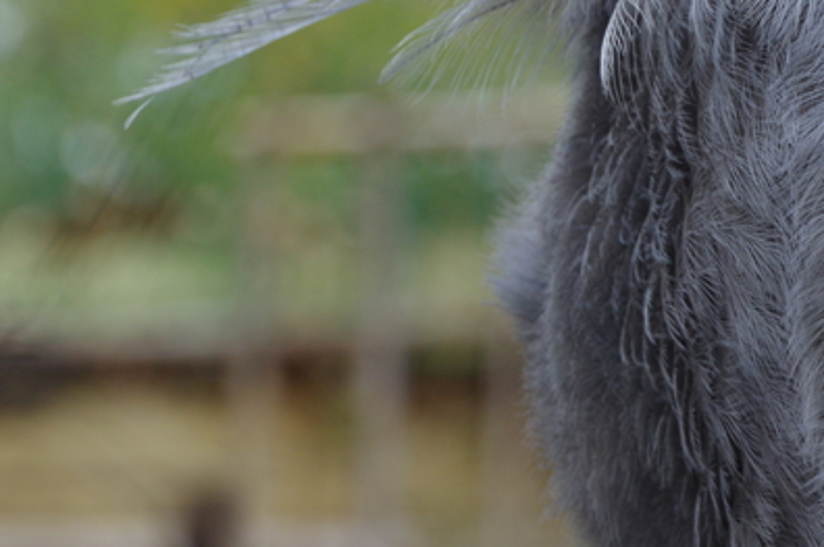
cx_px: 978
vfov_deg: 4.0
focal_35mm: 341
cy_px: 98
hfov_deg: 6.0
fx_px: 7795
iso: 400
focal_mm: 88
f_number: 8
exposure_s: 1/80
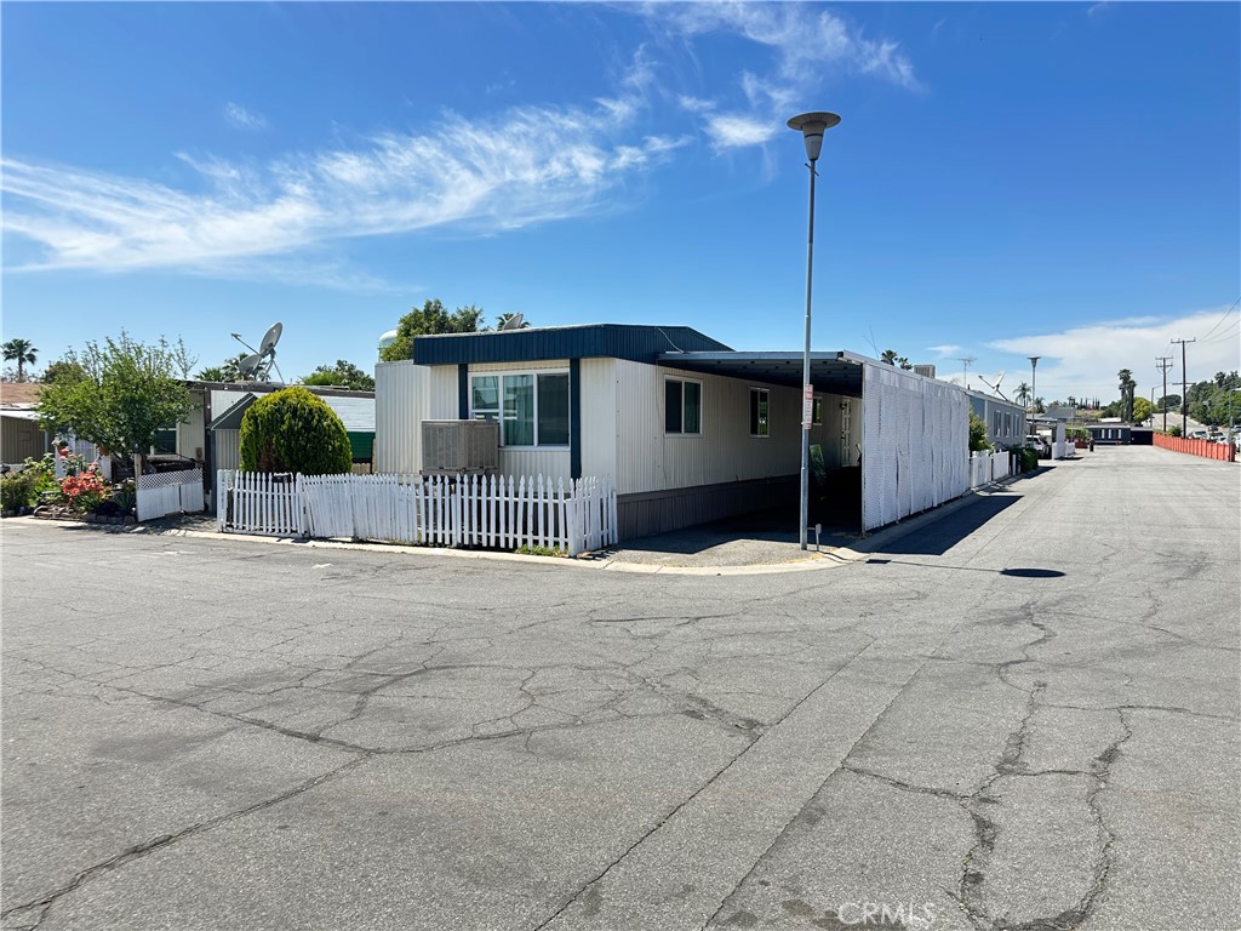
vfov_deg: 56.8
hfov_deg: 71.6
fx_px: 860
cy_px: 466
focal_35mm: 24
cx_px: 620
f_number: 1.78
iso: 80
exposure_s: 1/1453
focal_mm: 6.86
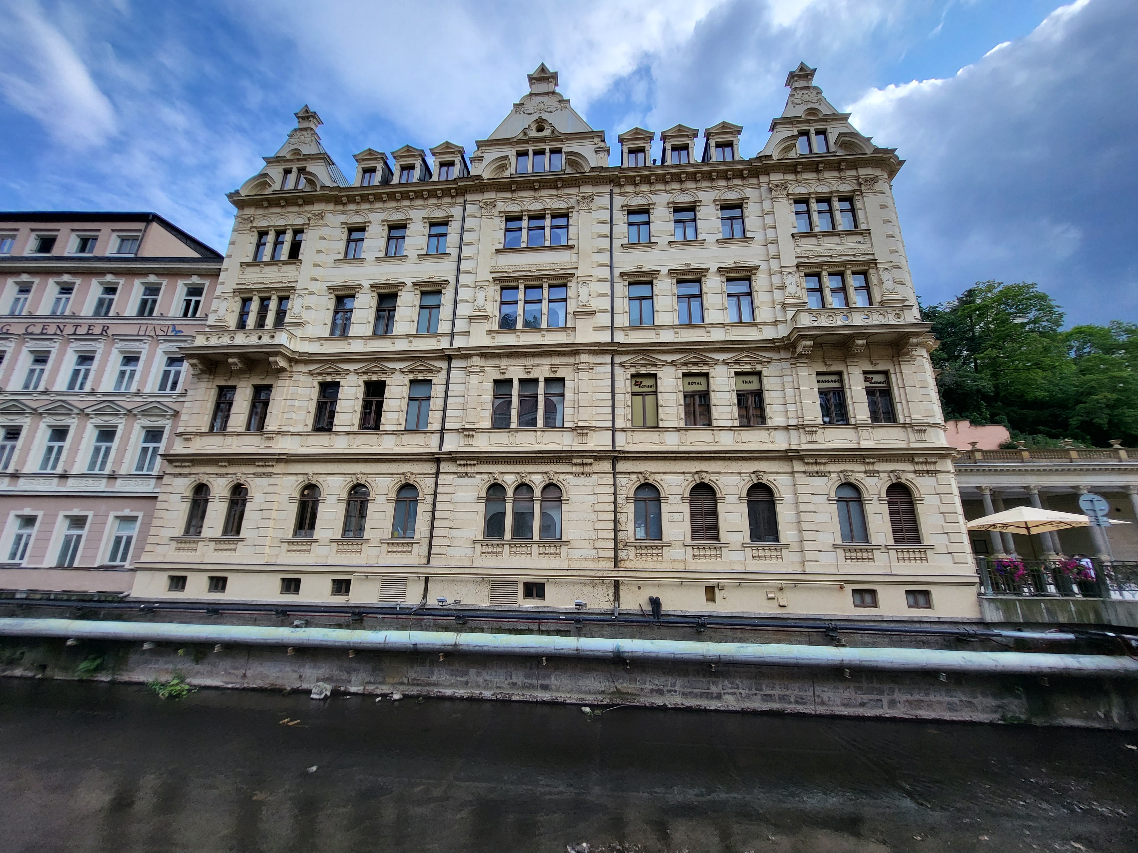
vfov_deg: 89.9
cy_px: 426
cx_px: 569
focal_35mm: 13
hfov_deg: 106.2
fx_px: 427
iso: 32
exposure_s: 1/417
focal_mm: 1.74
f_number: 2.2
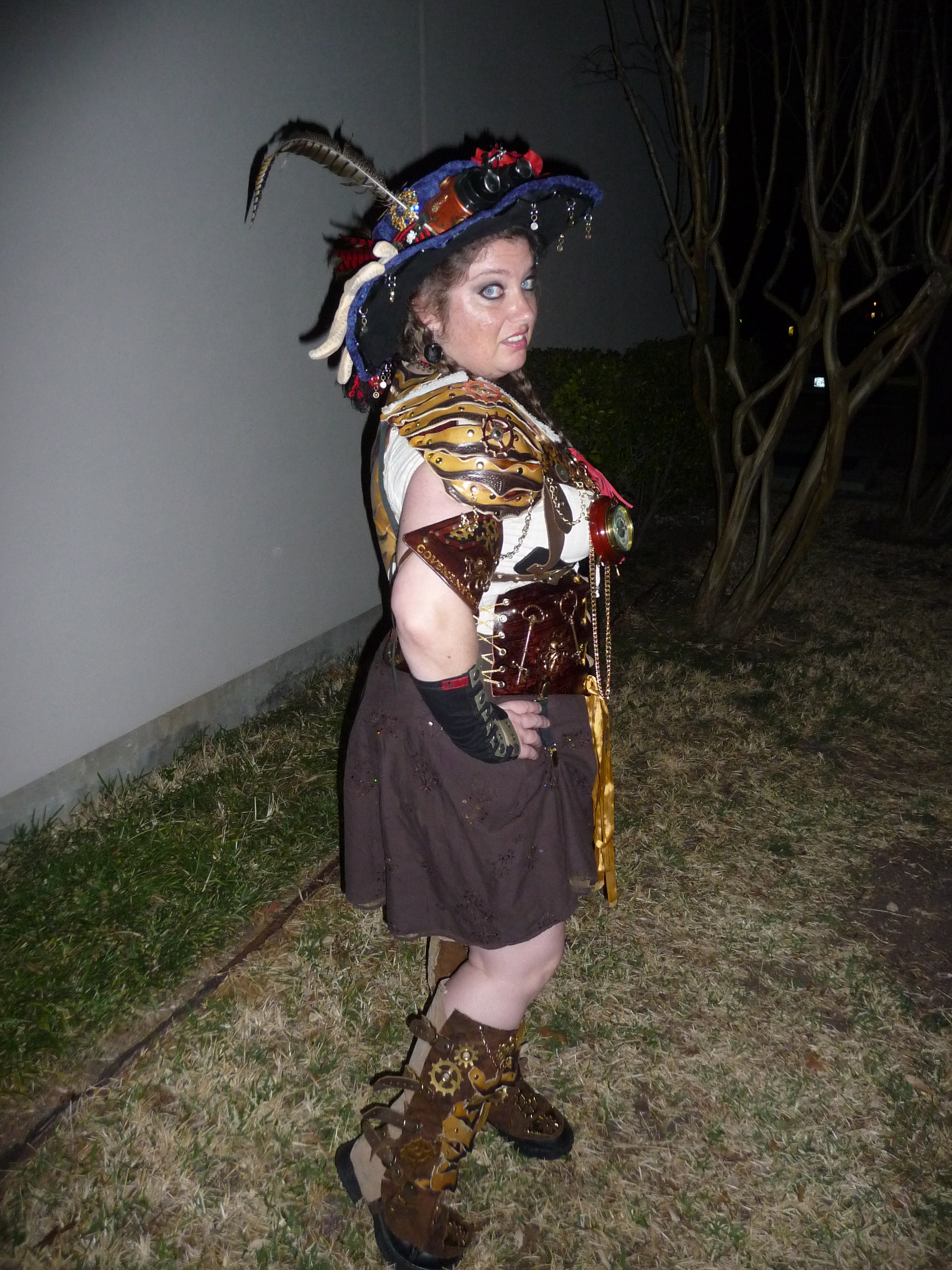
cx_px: 476
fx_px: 1027
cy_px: 635
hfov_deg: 49.7
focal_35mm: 28
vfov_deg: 63.4
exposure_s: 1/30
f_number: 3.3
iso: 250
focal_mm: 4.7
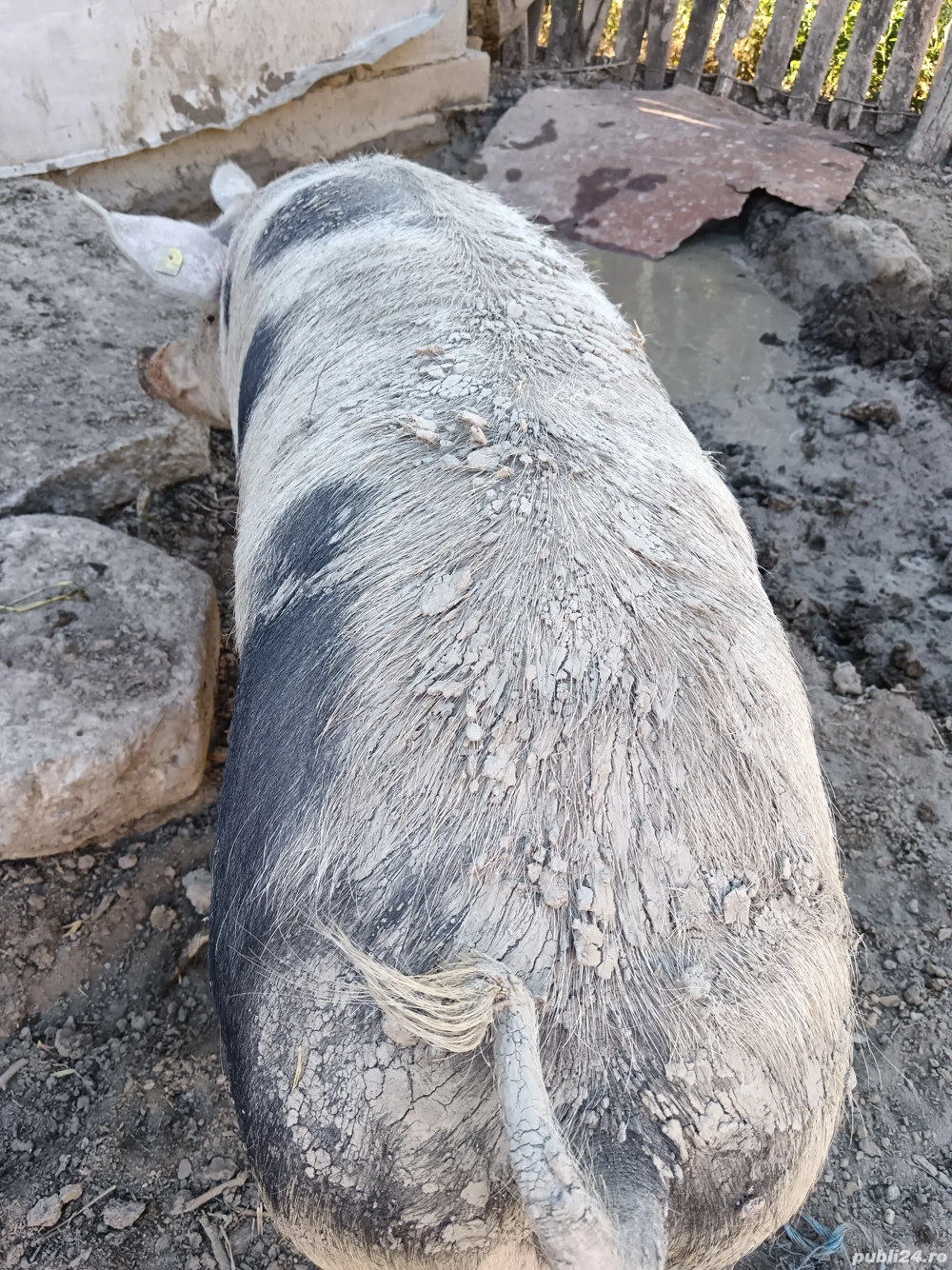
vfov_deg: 65.3
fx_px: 990
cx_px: 476
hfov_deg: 51.3
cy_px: 635
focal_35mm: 27
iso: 260
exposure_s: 1/100
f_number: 1.9
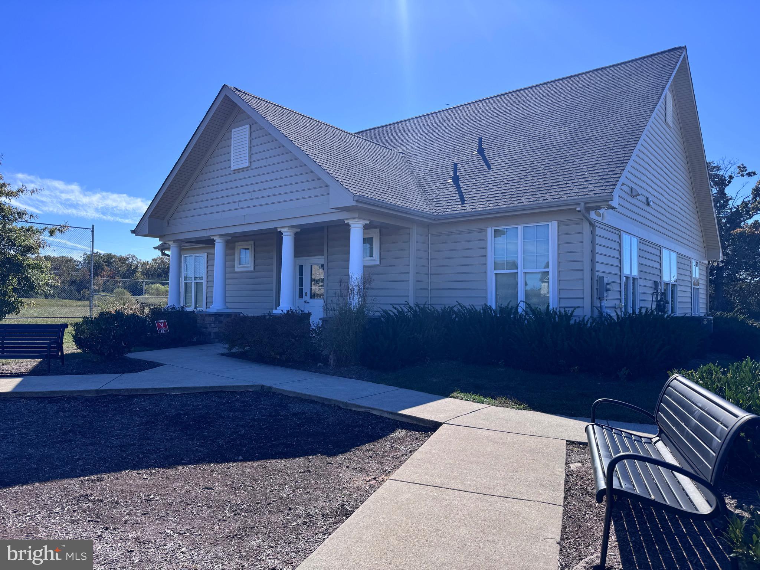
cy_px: 285
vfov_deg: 56.8
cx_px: 380
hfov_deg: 71.6
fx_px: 527
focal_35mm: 24
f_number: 1.78
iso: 80
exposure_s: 1/4049
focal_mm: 6.76
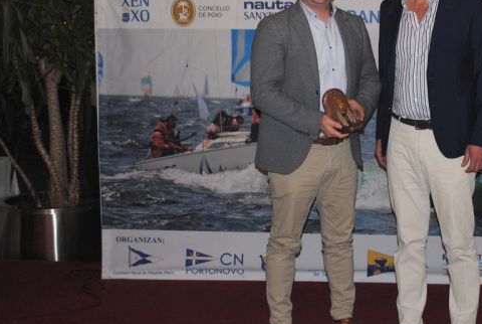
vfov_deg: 22.7
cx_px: 348
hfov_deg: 32.8
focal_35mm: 60
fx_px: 805
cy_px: 137
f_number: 4
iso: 200
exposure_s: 1/60
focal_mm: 24
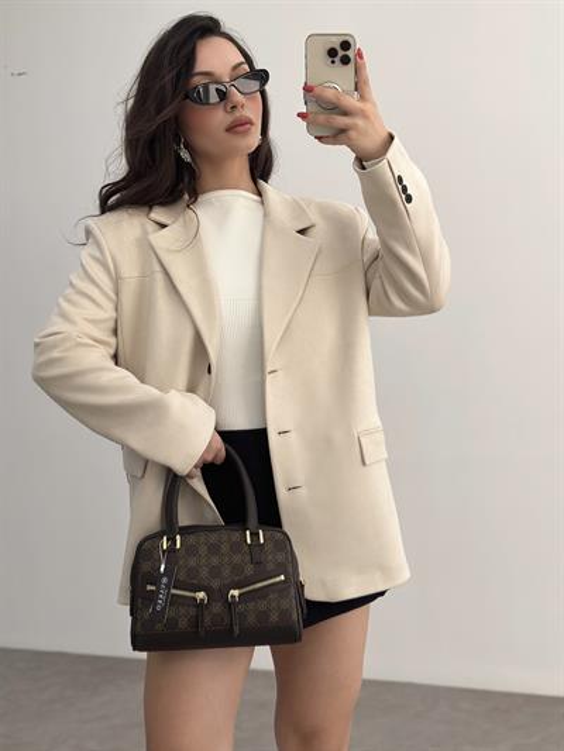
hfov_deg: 30.3
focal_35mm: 48
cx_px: 282
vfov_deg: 39.6
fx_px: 1042
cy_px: 376
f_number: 1.78
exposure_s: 1/252
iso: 80
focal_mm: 6.86
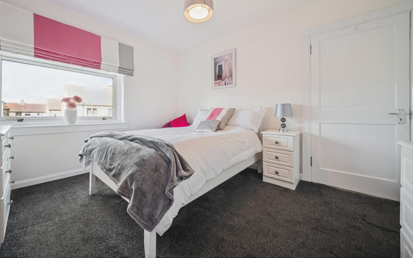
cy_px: 114
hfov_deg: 109.2
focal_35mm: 13
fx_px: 146
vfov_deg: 82.5
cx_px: 194
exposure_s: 1/25
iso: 250
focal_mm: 12
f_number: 8
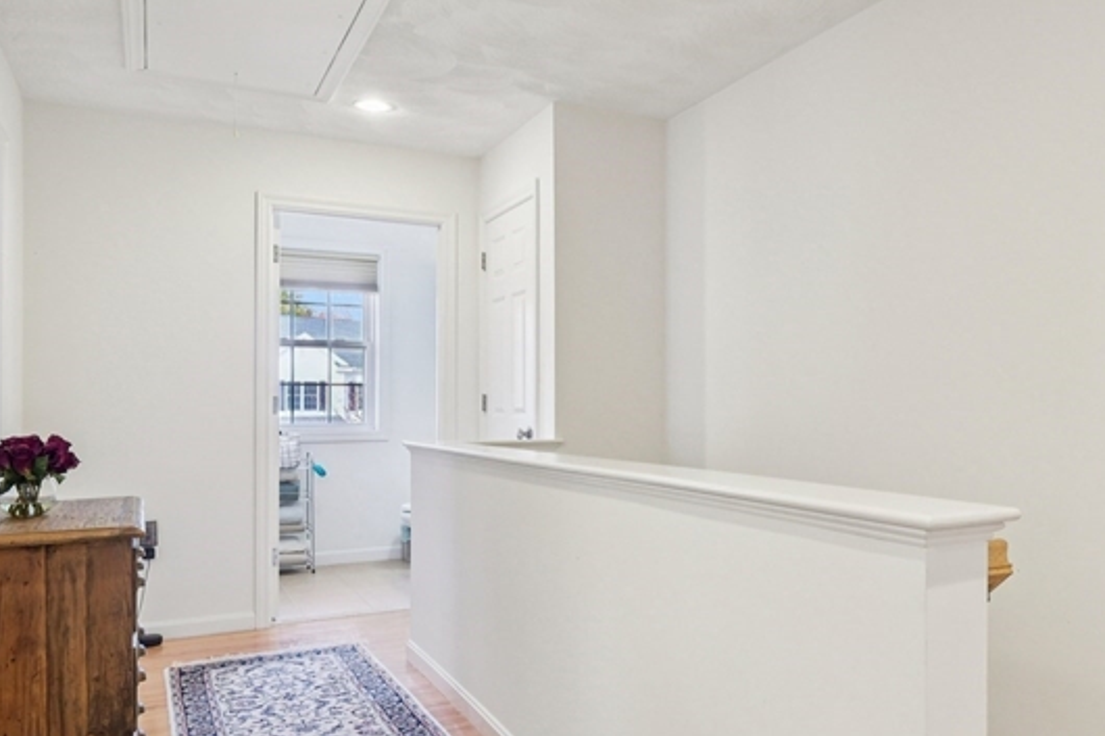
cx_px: 734
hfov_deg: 62.2
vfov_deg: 44.9
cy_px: 406
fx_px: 890
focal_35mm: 29
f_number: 5.6
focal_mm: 10
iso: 320
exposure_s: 1/15
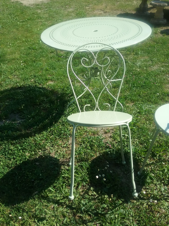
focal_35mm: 31
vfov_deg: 58.4
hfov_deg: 45.4
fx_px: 202
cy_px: 113
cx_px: 84
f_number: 2.2
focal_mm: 3.3
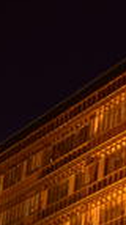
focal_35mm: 230
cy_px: 194
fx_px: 1372
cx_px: 666
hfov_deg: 4.4
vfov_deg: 9.4
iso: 100
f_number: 8
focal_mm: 24
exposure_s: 5
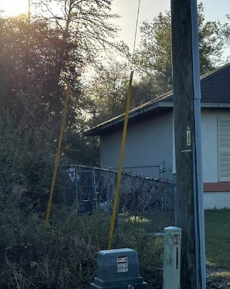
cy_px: 119
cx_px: 311
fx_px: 1005
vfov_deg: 16.3
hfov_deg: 12.6
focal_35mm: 118
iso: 64
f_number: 1.78
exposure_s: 1/2809
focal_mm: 6.86
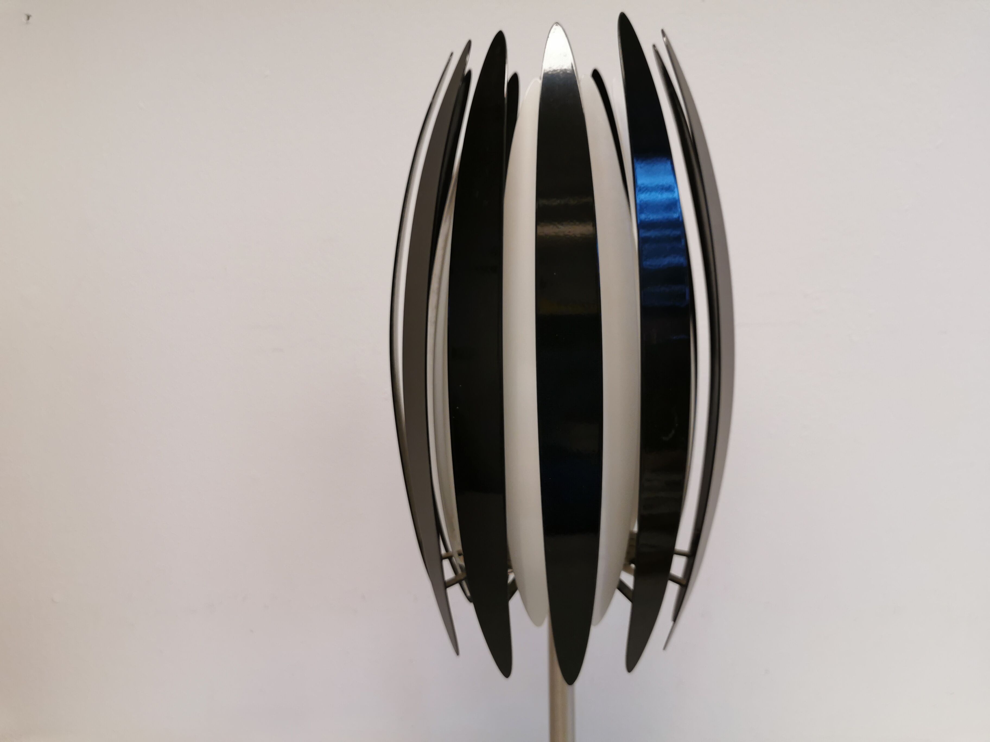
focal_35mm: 27
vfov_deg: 51.4
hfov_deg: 65.3
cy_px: 371
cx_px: 495
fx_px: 772
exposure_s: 1/100
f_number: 1.6
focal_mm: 5.56
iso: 100
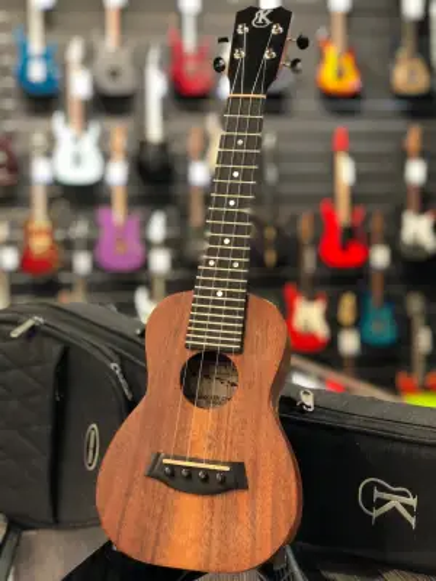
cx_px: 218
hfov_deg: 28.0
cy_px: 290
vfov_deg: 36.8
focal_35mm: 52
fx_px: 873
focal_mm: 6
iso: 100
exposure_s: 1/30
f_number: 2.4
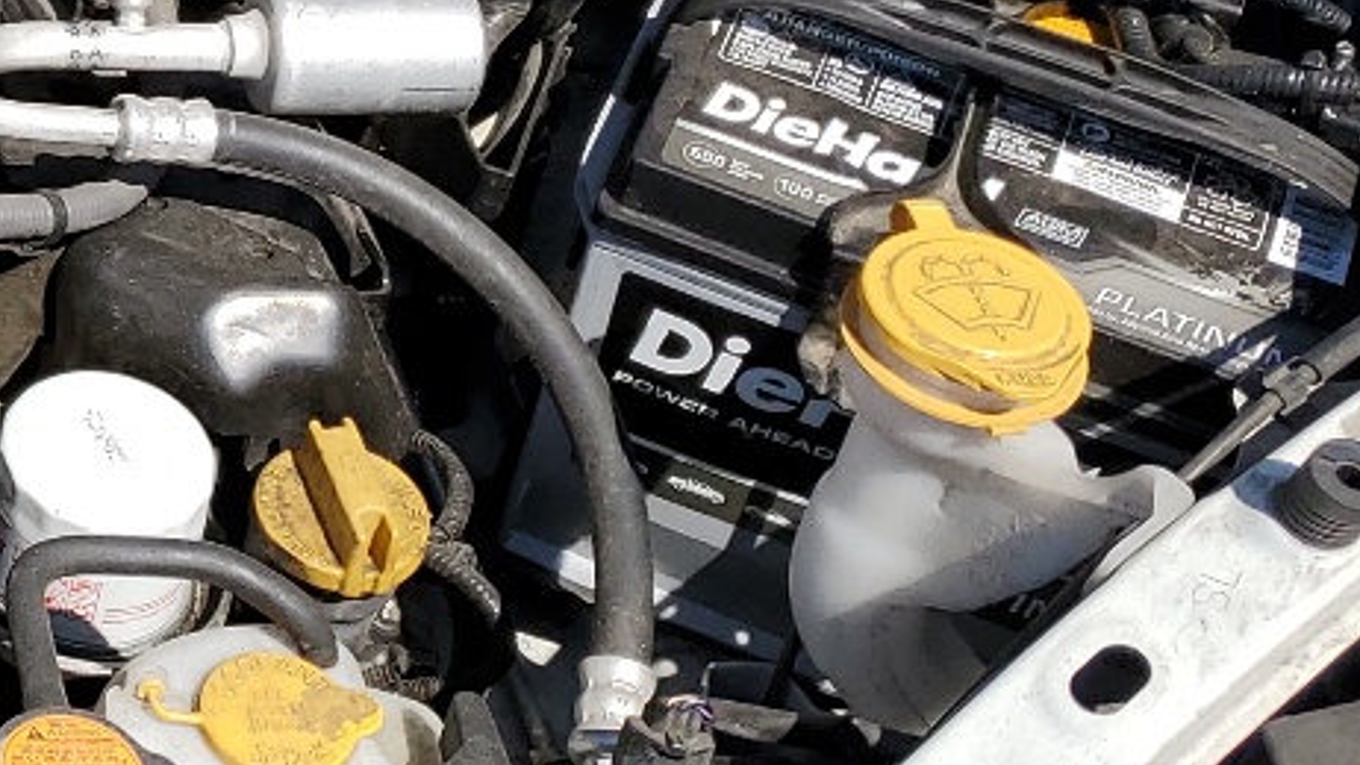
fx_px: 3534
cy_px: -15
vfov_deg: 12.2
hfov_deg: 18.8
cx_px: -777
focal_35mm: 98
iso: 50
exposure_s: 1/3333
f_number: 1.5
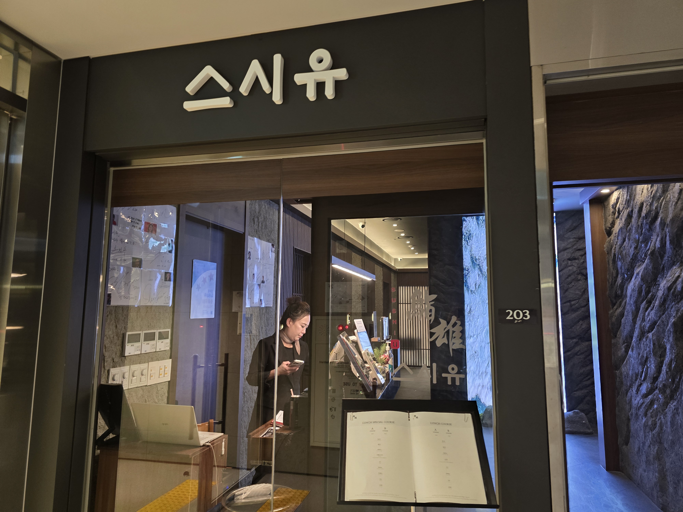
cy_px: 256
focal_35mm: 23
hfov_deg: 73.9
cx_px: 342
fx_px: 454
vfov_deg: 58.9
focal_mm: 6.3
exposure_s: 1/34.3
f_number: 1.7
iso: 250
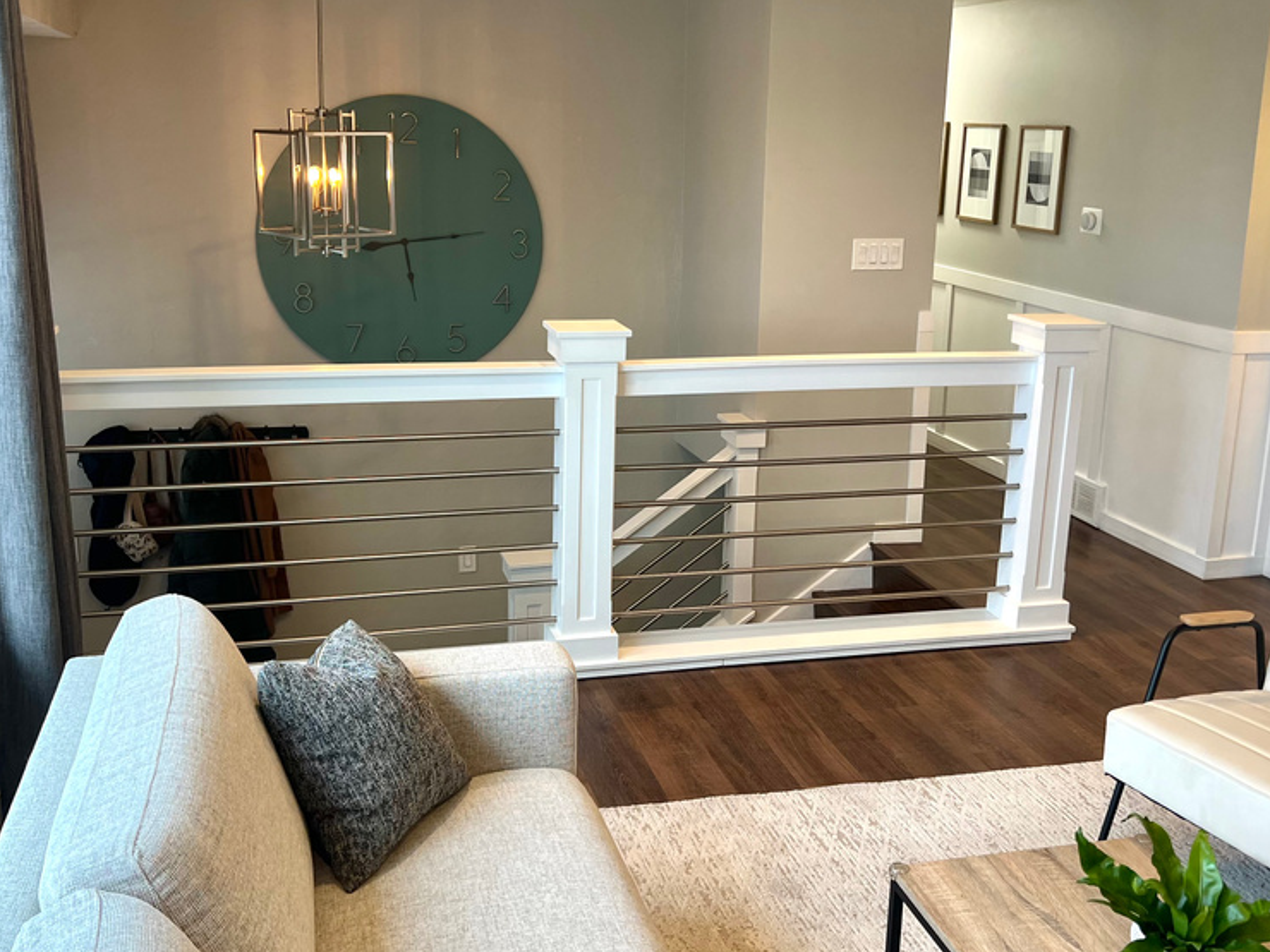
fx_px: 1321
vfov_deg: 39.6
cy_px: 434
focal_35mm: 36
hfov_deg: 51.4
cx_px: 628
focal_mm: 5.7
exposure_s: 1/120
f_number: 1.5
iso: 100
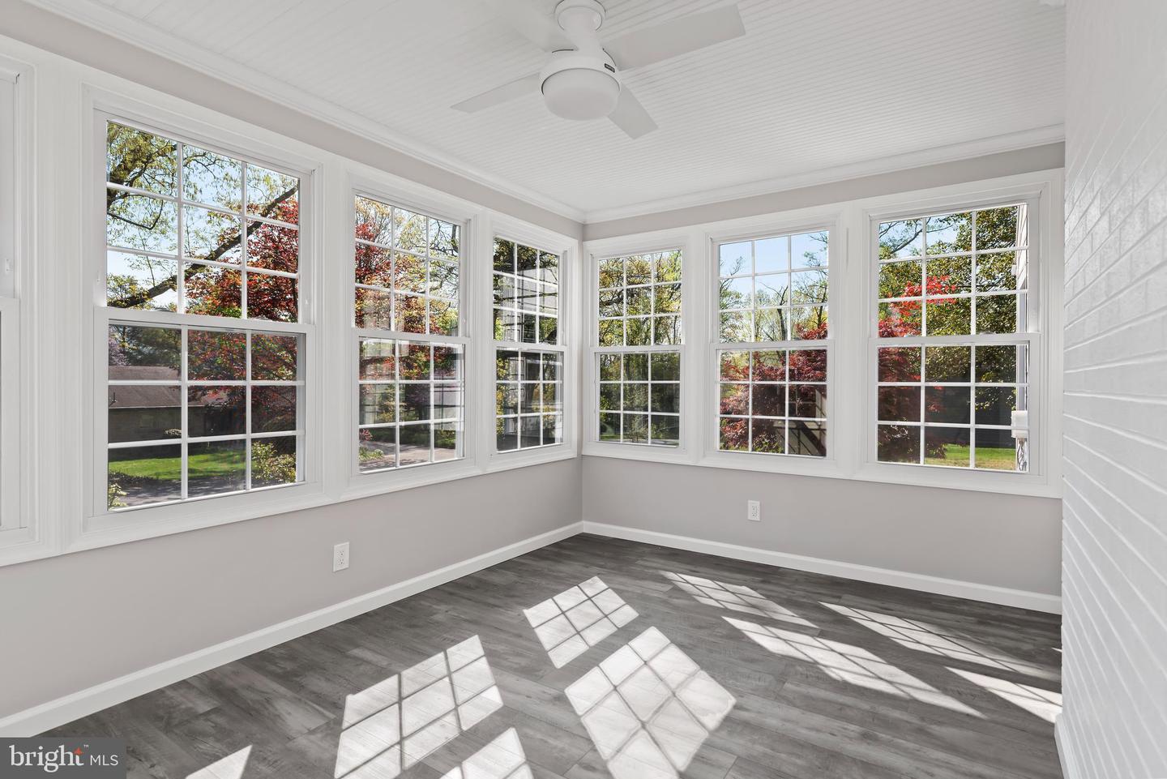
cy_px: 390
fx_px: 551
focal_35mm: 17
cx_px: 584
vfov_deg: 70.5
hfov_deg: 93.3
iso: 200
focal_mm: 17
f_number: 6.3
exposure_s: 1/80
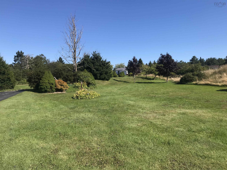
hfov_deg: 63.4
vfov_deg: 49.7
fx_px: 184
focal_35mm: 28
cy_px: 85
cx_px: 114
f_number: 1.8
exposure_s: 1/2179
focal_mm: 3.99
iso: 20
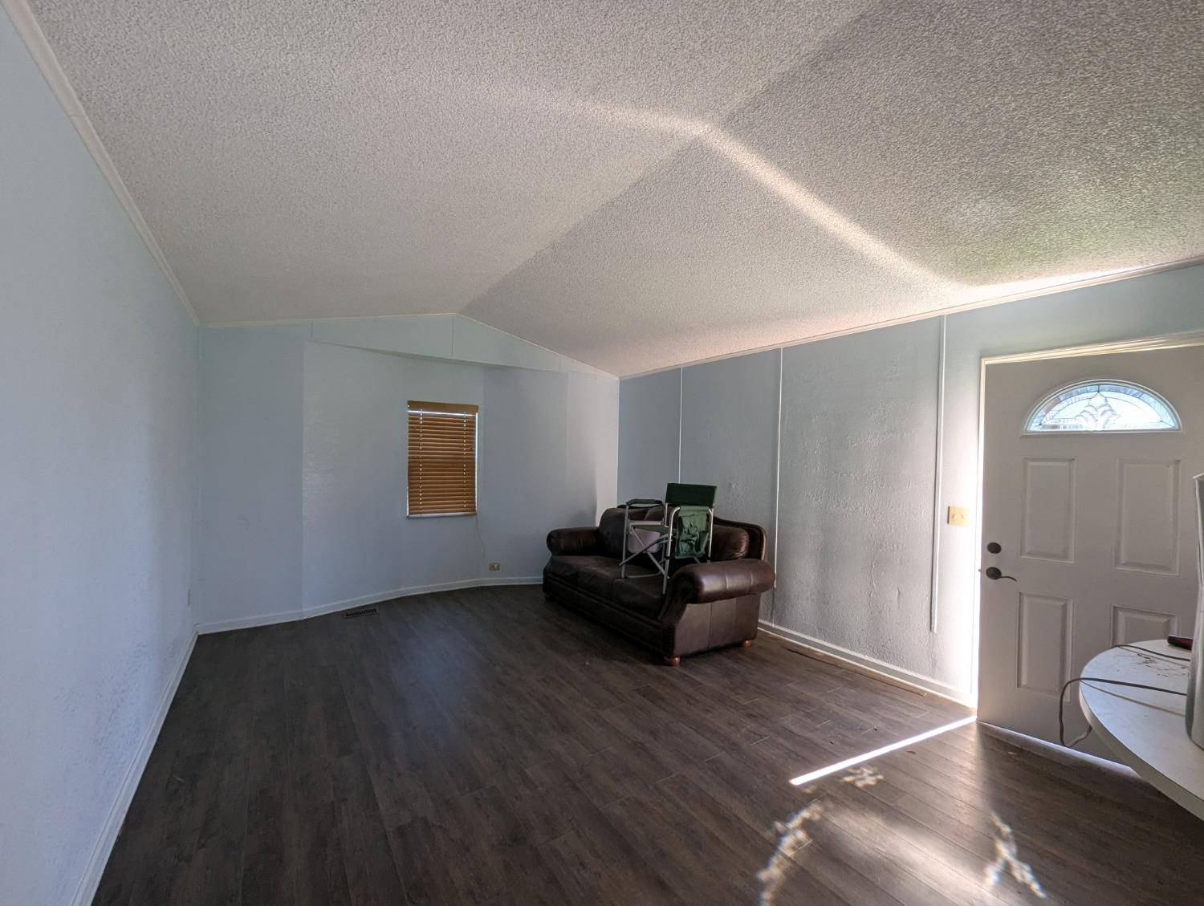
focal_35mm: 13
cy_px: 453
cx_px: 602
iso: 59
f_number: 2.2
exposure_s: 1/62.6
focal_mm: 1.95
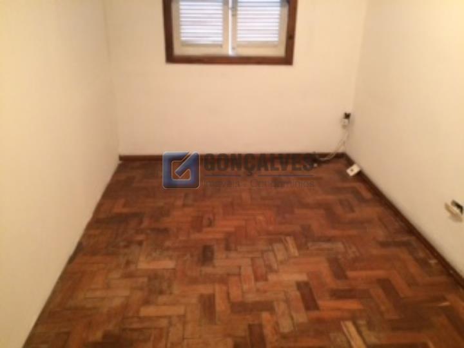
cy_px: 174
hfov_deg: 61.7
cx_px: 232
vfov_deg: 48.2
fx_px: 389
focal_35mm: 29
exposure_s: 1/15
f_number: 2.2
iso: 320
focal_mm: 4.15
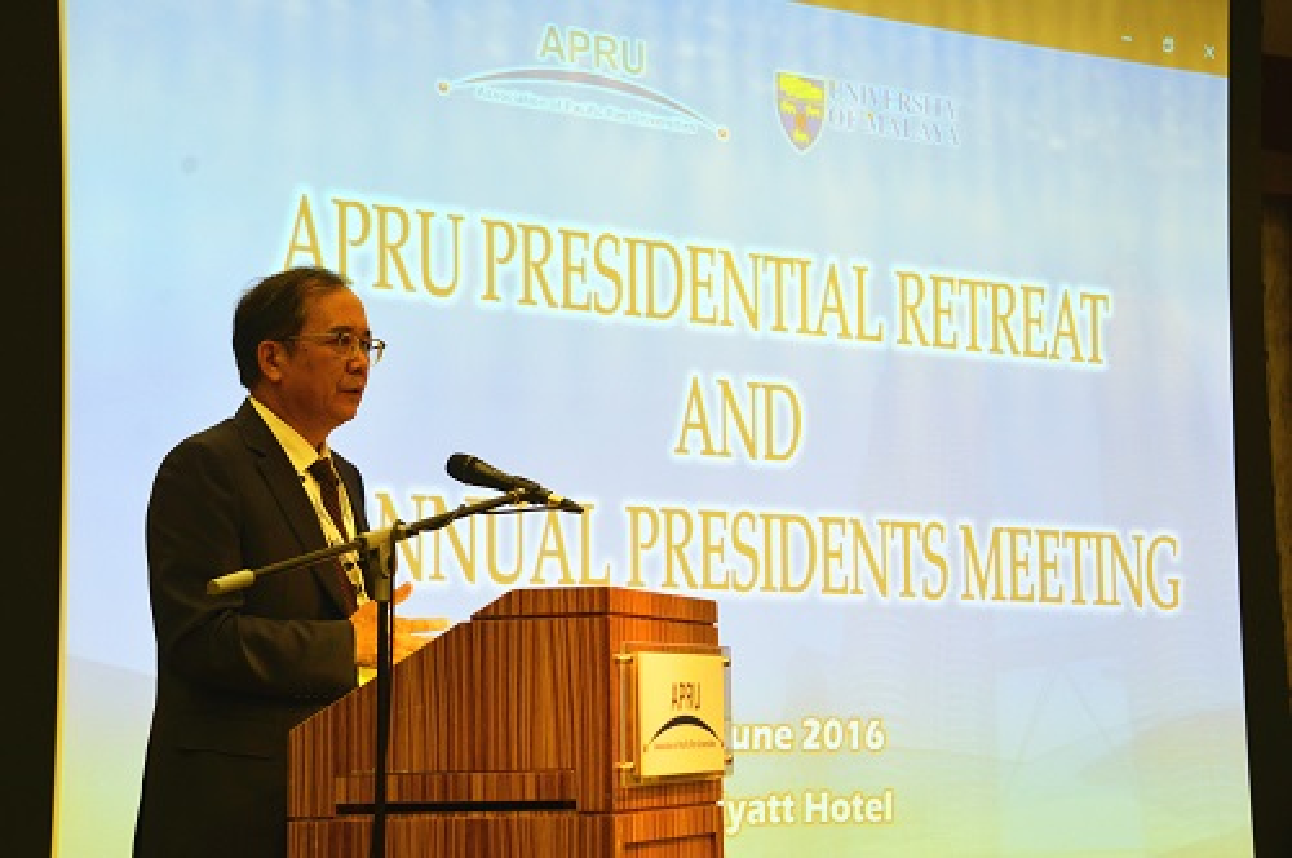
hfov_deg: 26.0
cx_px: 646
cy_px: 429
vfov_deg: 17.4
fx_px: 2796
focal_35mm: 78
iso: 1250
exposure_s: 1/100
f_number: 5
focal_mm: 78
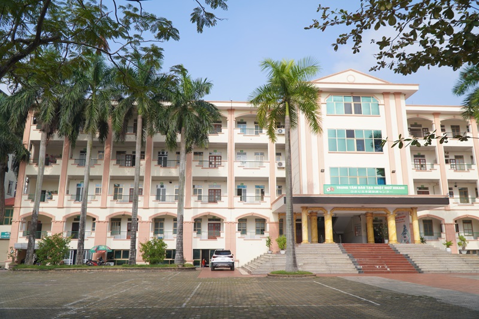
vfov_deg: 47.9
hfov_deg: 67.4
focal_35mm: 27
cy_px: 160
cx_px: 240
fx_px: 359
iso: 100
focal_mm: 18
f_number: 4
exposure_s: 1/800
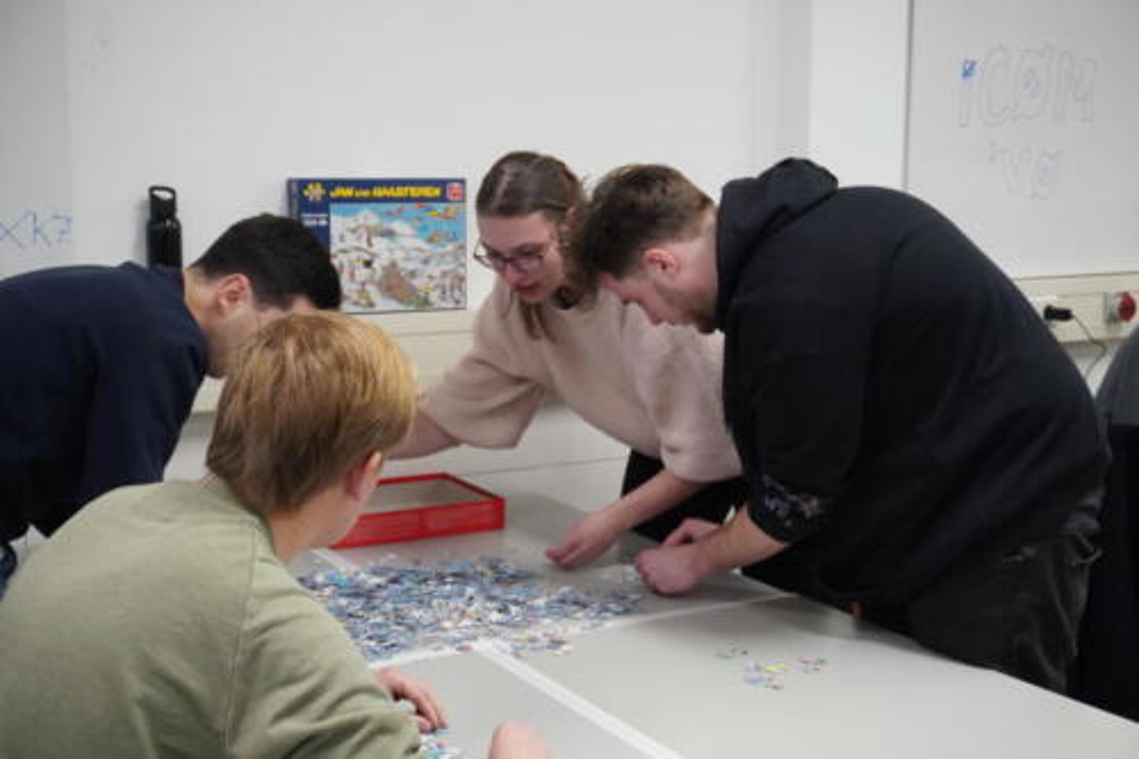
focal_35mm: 46
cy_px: 380
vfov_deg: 28.9
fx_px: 1471
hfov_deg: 42.3
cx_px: 570
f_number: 5
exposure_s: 1/320
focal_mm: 31
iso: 6400
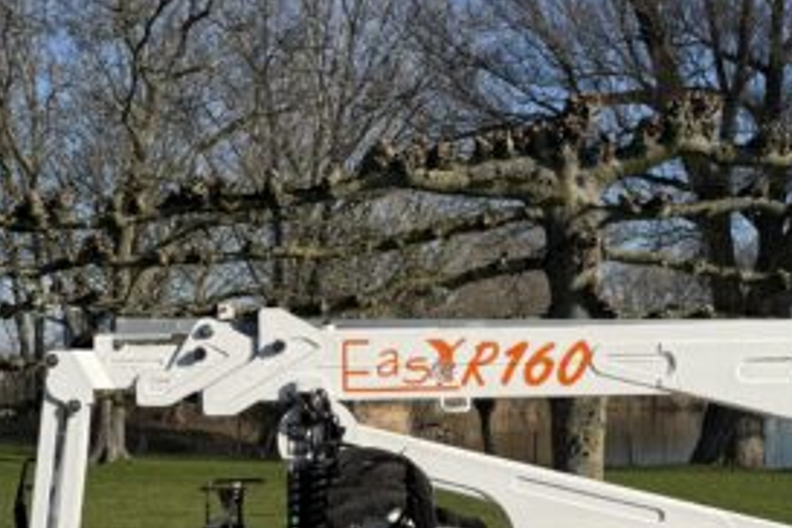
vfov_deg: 20.9
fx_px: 1408
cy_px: 454
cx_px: 293
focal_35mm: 64
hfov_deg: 31.3
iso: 80
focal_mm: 6.76
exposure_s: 1/4975
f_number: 1.78
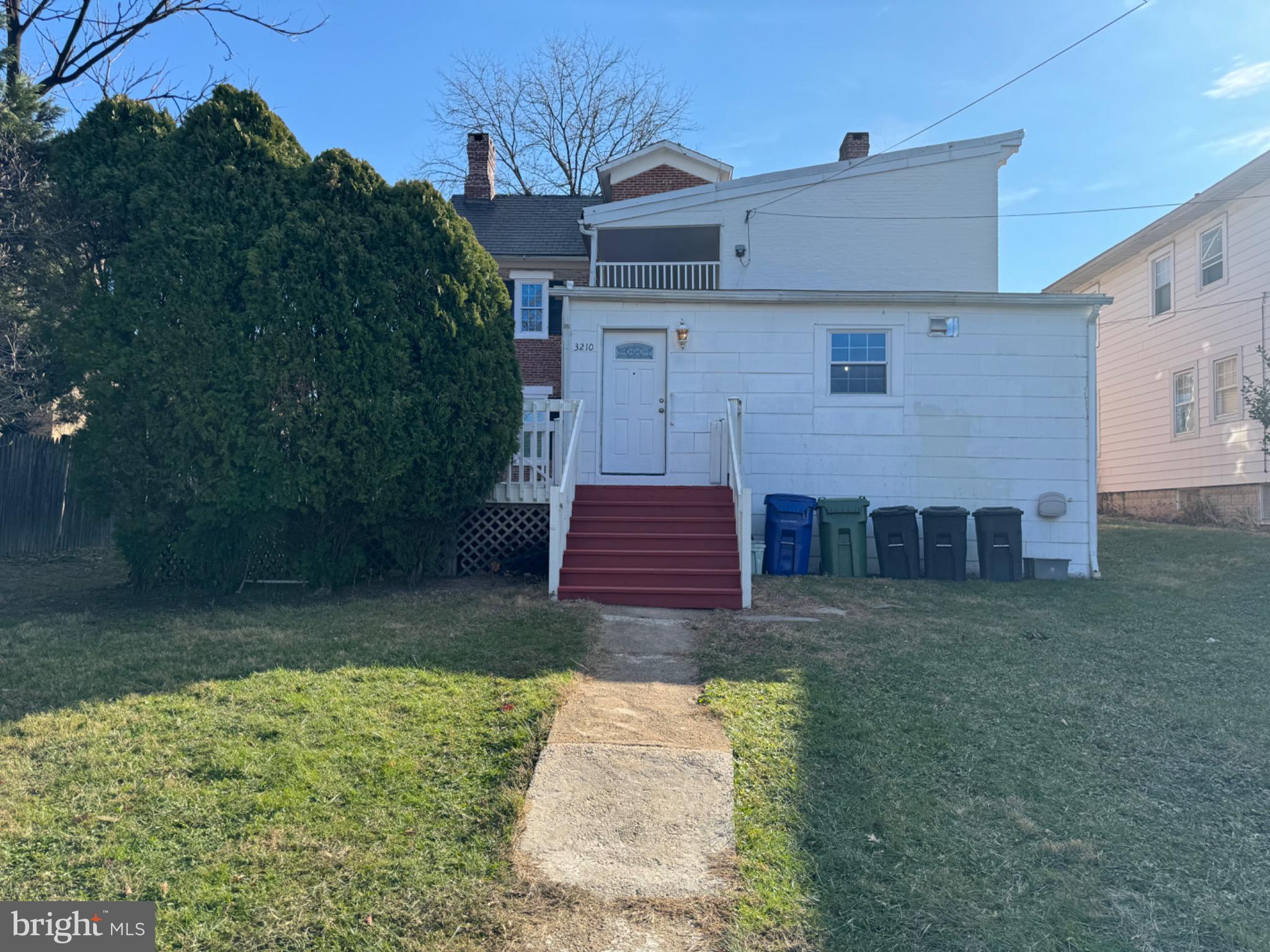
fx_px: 881
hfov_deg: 71.6
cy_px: 476
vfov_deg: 56.8
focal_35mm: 24
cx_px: 635
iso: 80
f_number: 1.78
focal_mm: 6.76
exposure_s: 1/2506
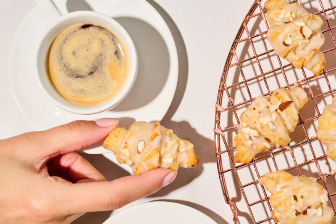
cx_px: 168
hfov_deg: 27.0
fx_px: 700
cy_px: 112
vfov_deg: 18.2
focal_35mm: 75
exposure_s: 1/160
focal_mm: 50
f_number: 10
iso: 64
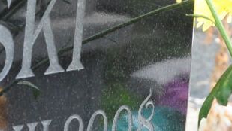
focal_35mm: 305
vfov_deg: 4.0
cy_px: 90
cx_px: -61
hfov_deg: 7.0
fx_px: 1877
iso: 400
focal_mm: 28
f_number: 7.1
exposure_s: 1/125
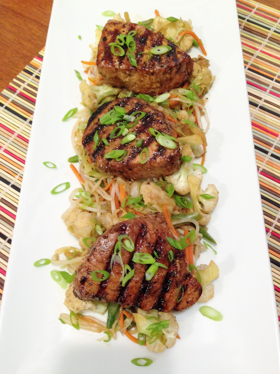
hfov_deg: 42.9
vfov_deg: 55.4
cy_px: 187
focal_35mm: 33
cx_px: 140
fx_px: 356
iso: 200
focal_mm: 4.12
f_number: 2.4
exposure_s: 1/20
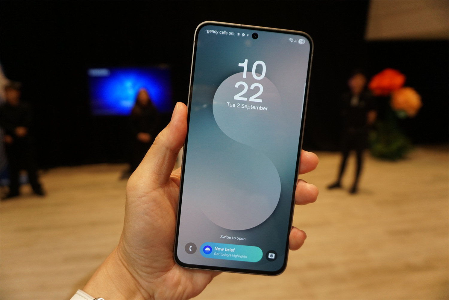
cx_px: 224
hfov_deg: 73.7
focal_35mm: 24
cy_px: 150
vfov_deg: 53.1
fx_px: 299
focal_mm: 16
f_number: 4
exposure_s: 1/60
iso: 640
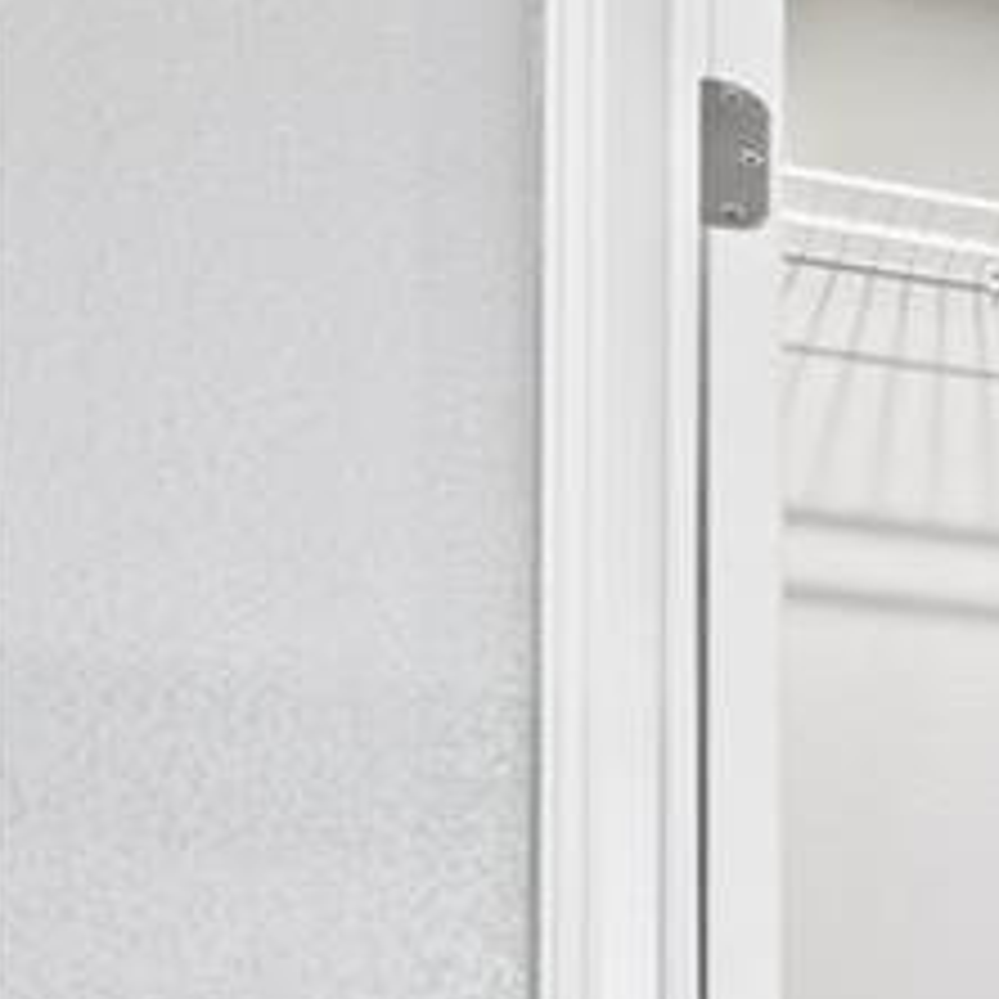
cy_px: 1341
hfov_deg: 9.3
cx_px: 3578
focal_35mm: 98
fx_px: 3200
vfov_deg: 16.6
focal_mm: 16
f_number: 8
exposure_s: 1/3
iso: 320
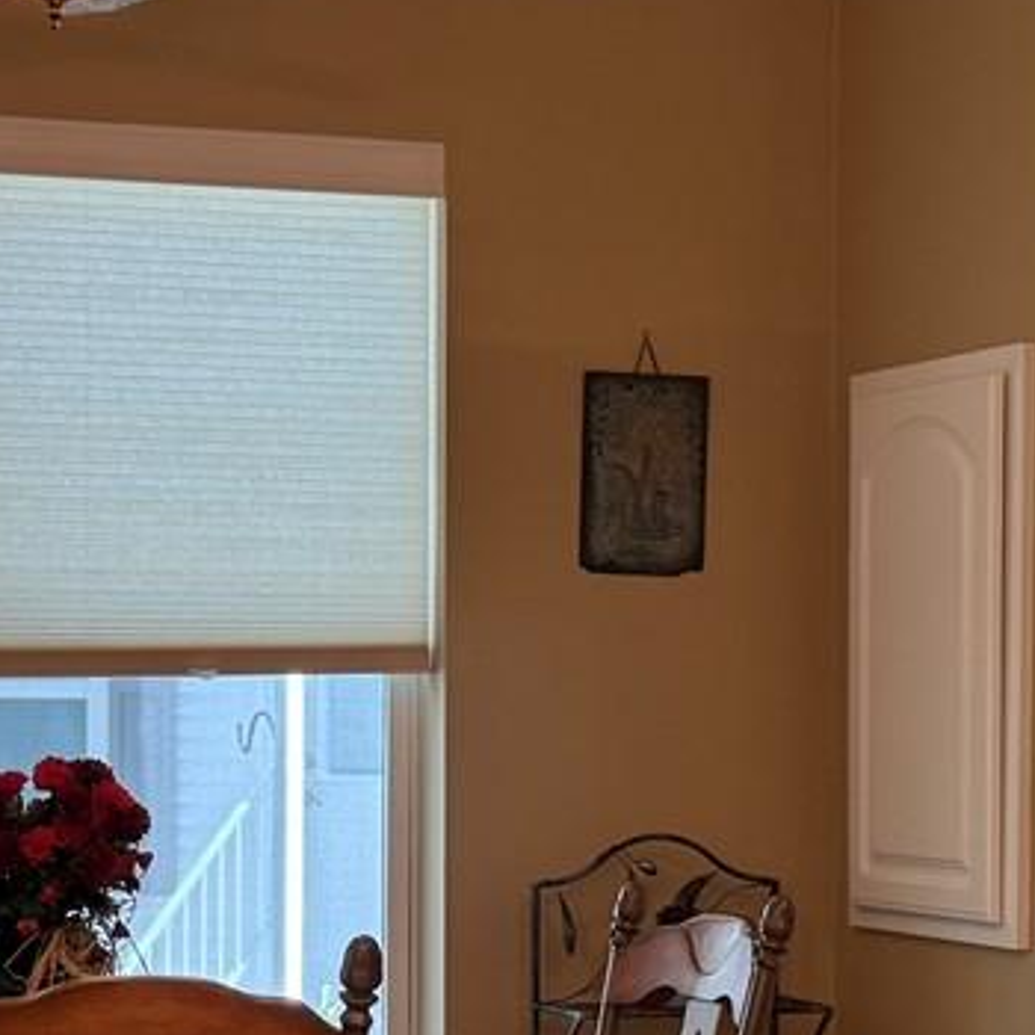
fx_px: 3281
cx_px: 396
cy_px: 787
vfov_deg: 17.8
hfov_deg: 17.9
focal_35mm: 97
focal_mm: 6.76
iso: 125
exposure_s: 1/60
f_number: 1.78
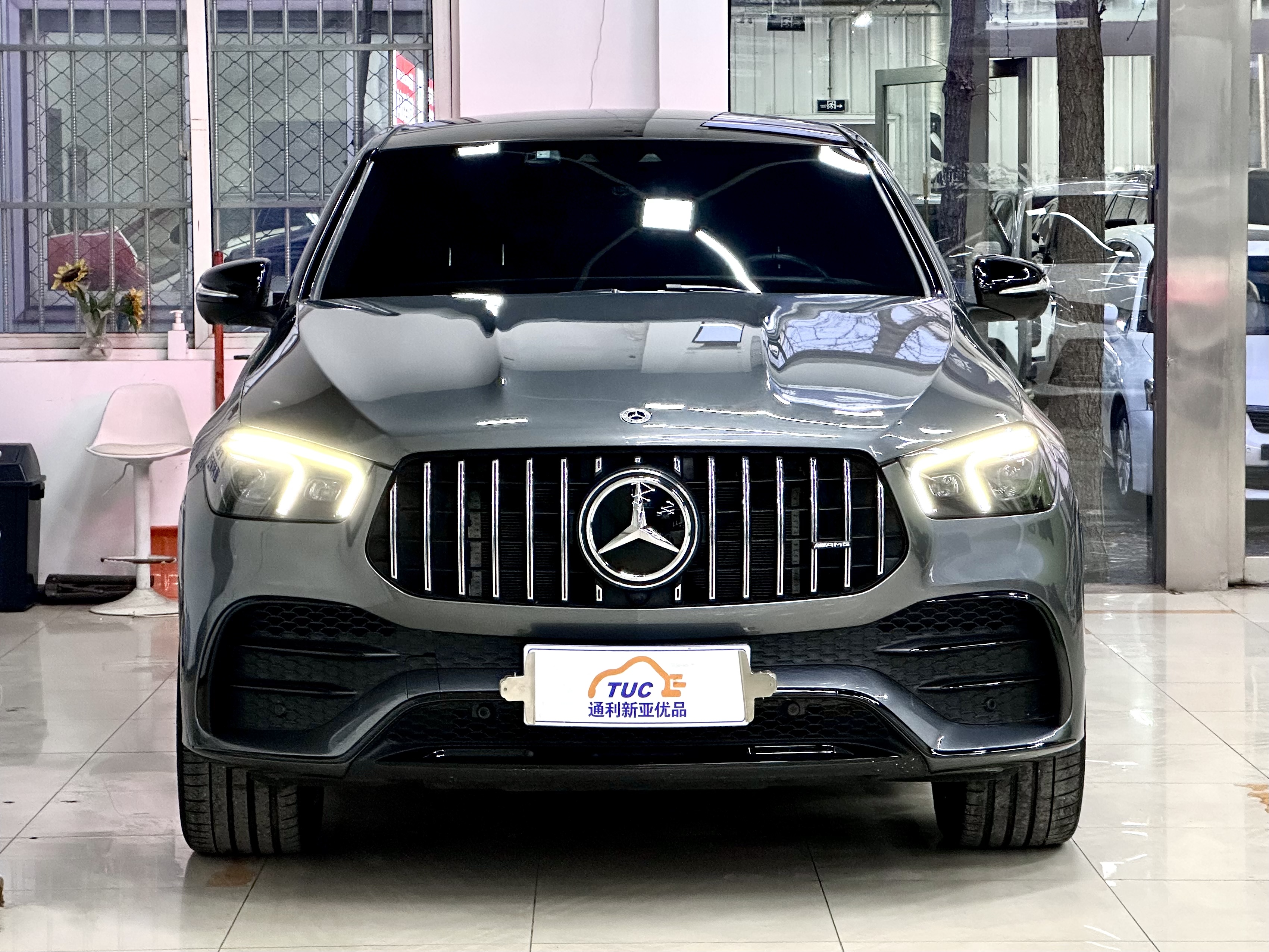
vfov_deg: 19.1
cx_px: 634
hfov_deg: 25.3
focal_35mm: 77
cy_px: 476
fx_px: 2823
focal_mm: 9
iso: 640
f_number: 2.8
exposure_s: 1/48
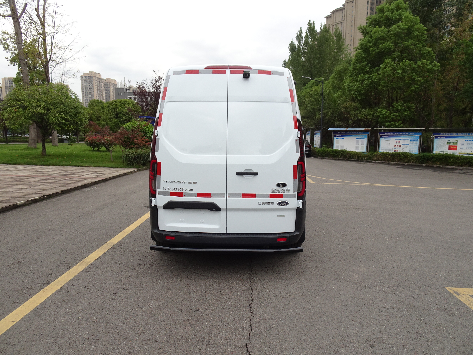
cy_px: 178
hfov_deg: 71.6
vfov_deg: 56.8
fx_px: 328
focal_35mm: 24
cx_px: 236
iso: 80
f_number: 3.5
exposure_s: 1/125
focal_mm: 4.1
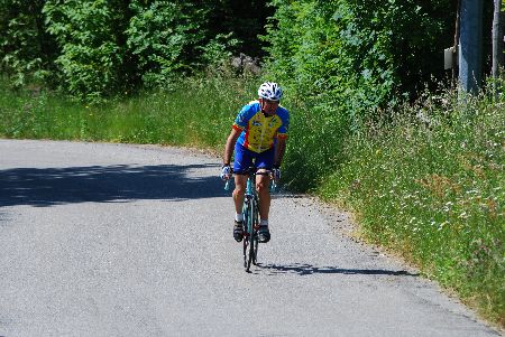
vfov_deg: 4.6
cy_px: 168
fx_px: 4212
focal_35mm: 300
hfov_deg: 6.9
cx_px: 252
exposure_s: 1/125
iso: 100
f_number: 9
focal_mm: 200
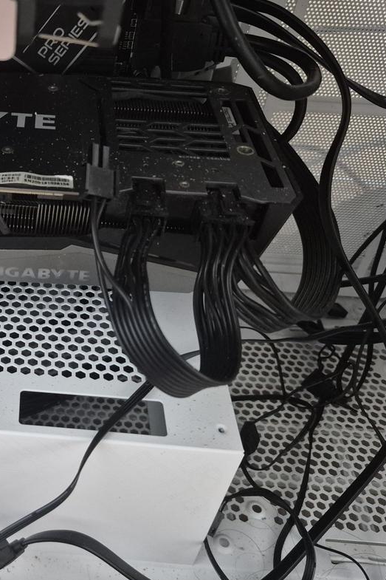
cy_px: 284
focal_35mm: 39
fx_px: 627
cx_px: -17
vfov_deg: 49.6
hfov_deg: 31.2
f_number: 1.8
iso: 1250
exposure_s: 1/60
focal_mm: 5.4
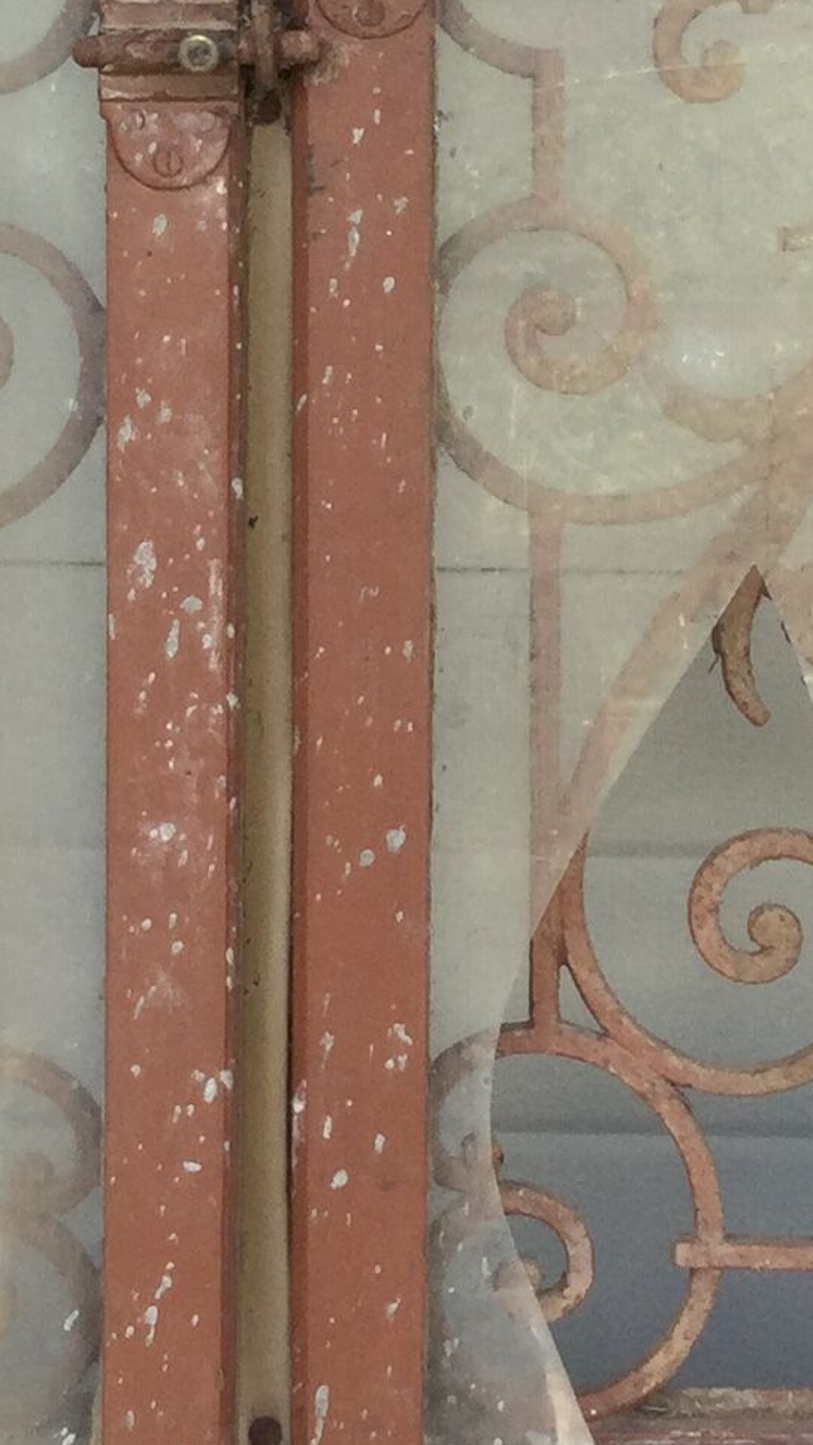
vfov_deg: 18.6
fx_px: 4369
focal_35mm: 114
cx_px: 441
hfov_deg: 10.6
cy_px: 281
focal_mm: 3.3
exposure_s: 1/100
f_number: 2.4
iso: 25
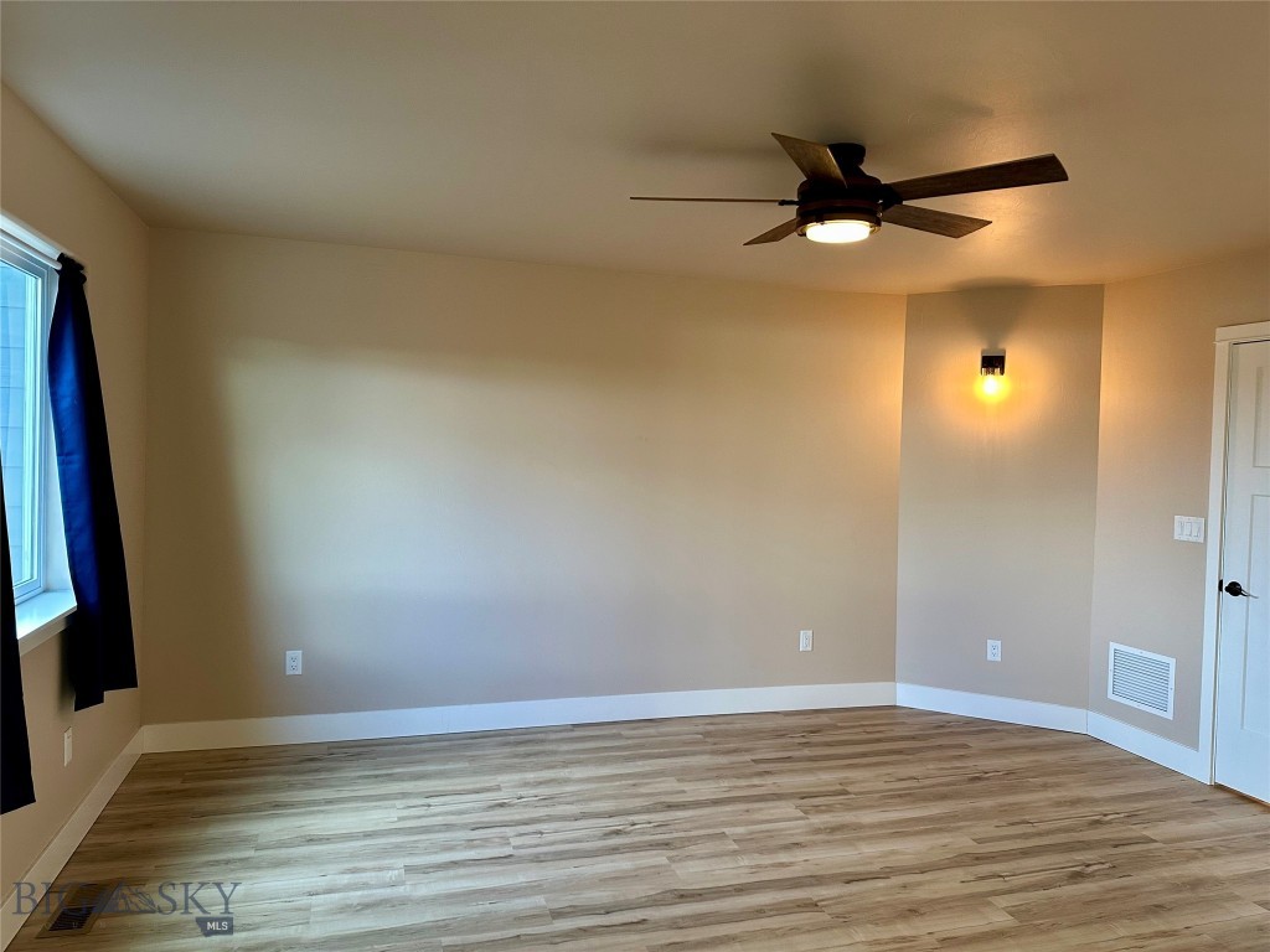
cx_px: 635
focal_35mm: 24
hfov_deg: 71.6
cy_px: 476
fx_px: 881
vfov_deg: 56.8
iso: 250
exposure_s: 1/60
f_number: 1.78
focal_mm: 6.86
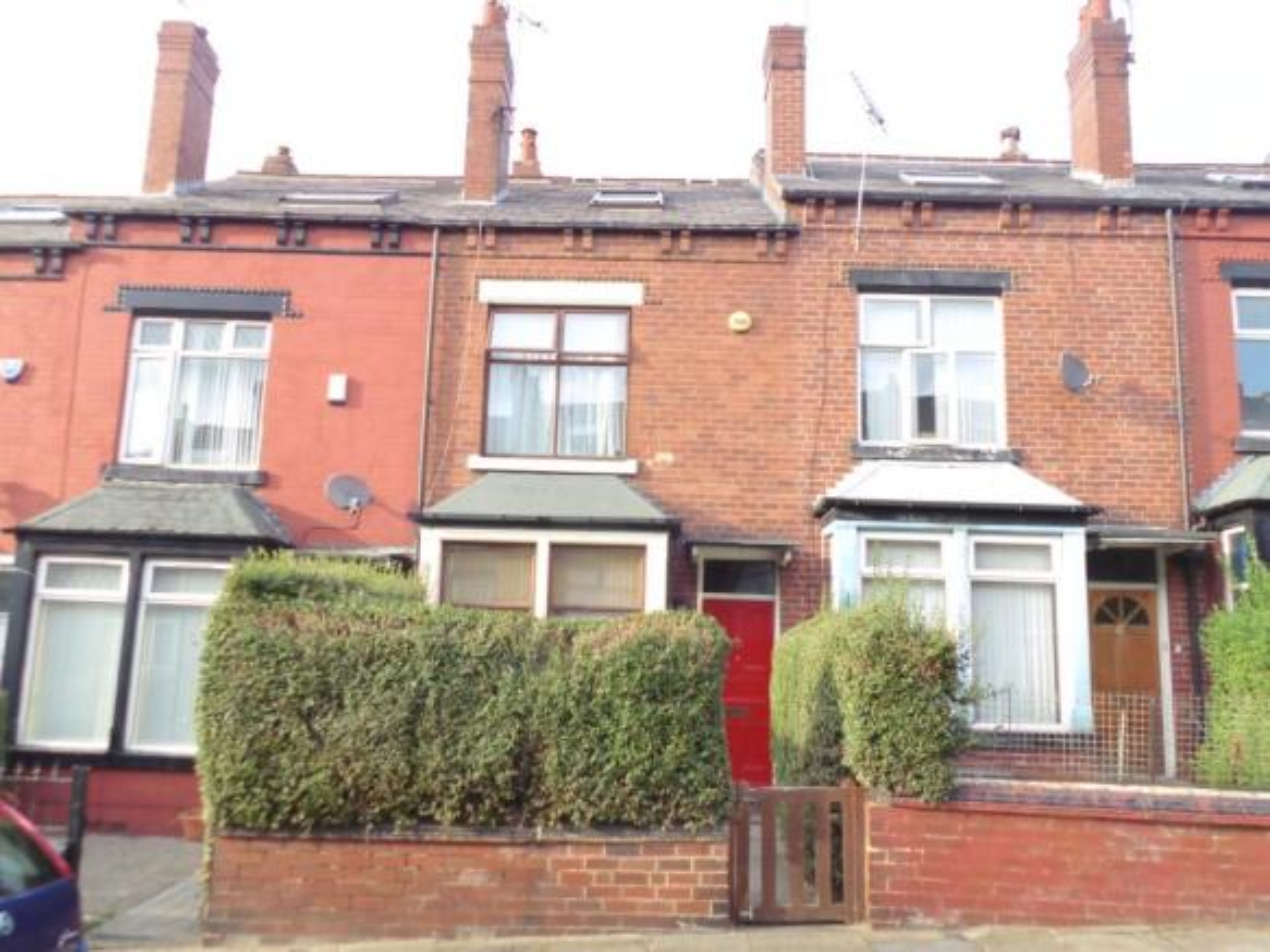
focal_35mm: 29
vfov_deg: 48.2
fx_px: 1064
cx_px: 635
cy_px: 476
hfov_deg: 61.7
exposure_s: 1/200
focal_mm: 5.3
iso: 100
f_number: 3.2
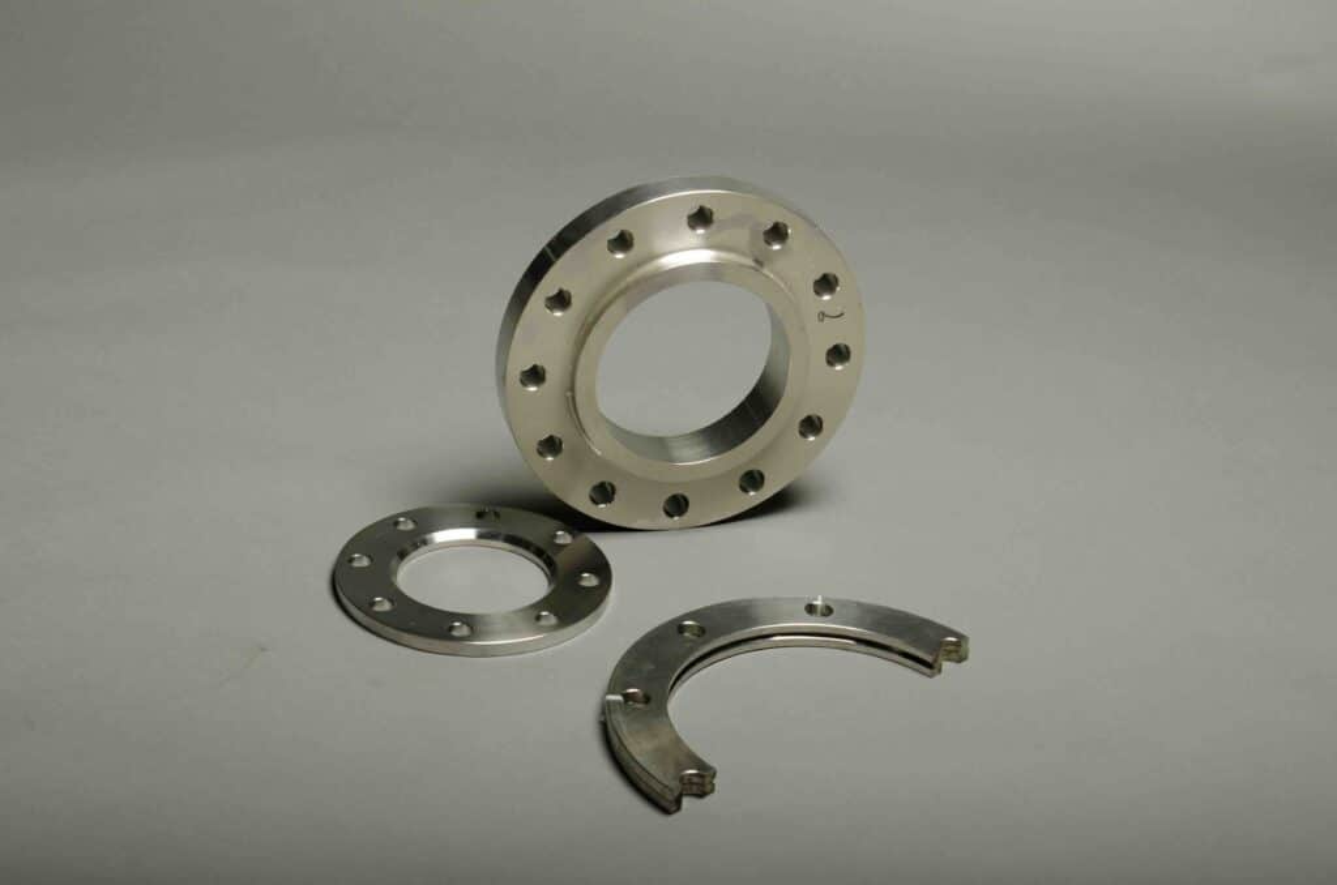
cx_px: 668
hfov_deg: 27.0
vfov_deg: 18.1
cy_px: 442
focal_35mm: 75
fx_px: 2779
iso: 100
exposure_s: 1/250
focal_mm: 50
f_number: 7.1
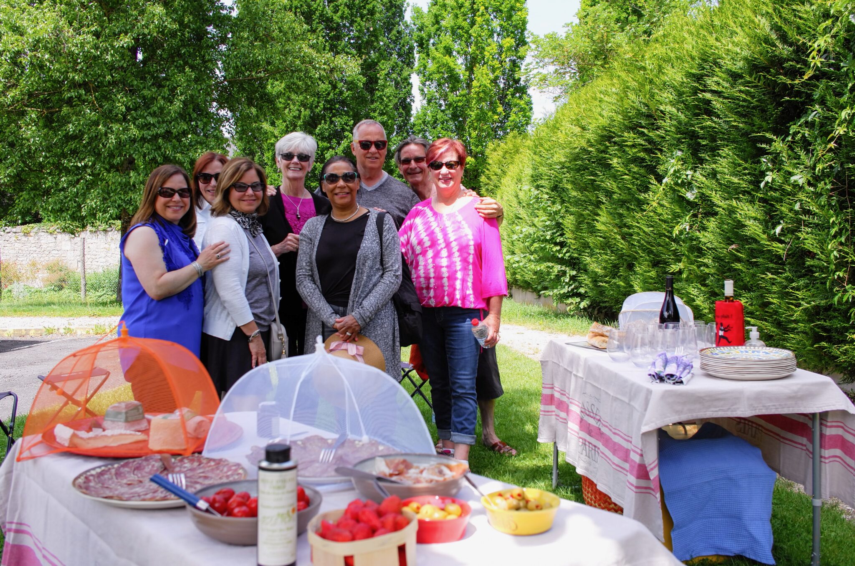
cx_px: 428
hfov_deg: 55.9
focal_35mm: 34
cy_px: 283
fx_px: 806
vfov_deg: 38.7
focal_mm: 23
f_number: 4.5
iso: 100
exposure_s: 1/400
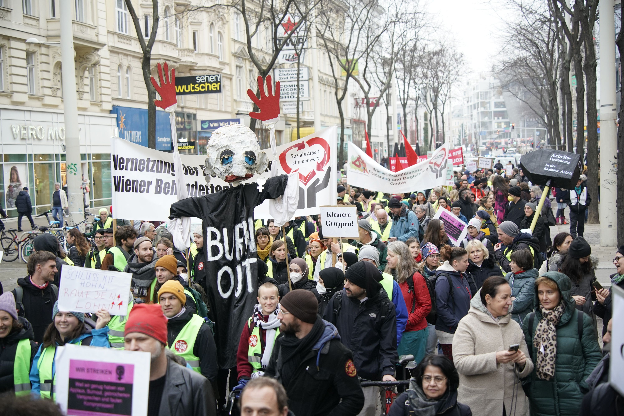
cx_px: 312
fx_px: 867
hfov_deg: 39.6
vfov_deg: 27.0
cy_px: 208
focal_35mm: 50
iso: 1250
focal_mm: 50
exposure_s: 1/320
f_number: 3.5
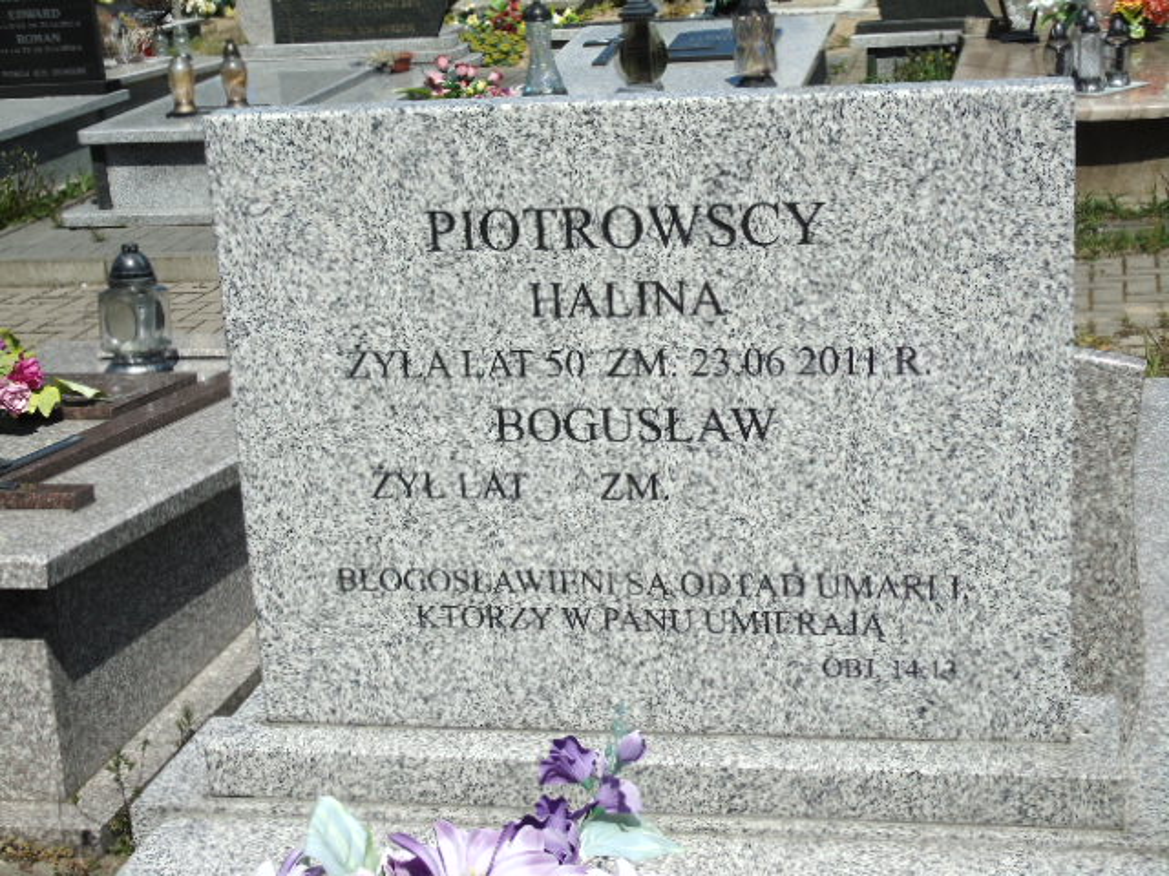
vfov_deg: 23.7
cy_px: 438
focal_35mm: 62
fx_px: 2094
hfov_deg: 31.2
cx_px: 584
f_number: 4.5
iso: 80
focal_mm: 11
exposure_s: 1/1250
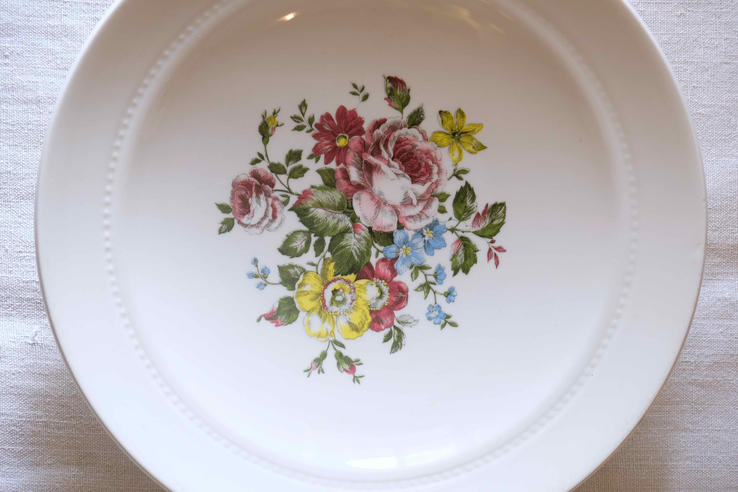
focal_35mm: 83
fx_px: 1701
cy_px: 246
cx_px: 369
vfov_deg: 16.5
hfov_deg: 24.5
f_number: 4
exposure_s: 1/45
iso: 800
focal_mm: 55
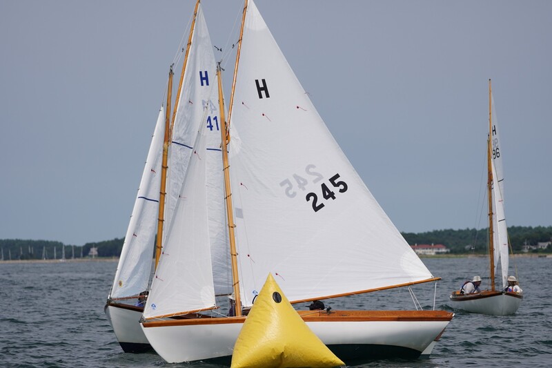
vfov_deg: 6.1
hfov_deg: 9.2
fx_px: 3449
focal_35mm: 225
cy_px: 184
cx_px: 276
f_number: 5
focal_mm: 150
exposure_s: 1/1250
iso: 100
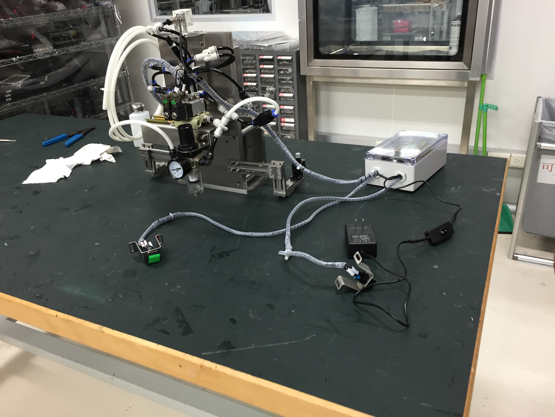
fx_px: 465
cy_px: 208
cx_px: 278
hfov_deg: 61.7
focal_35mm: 29
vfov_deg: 48.2
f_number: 2.2
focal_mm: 4.15
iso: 80
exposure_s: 1/33
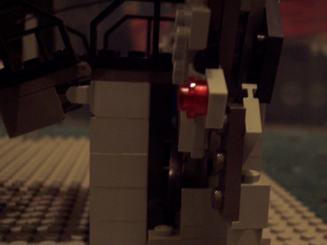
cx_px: 229
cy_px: 178
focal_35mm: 58
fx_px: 548
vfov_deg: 25.0
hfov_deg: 32.8
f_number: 3.4
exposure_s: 1/4
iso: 200
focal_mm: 8
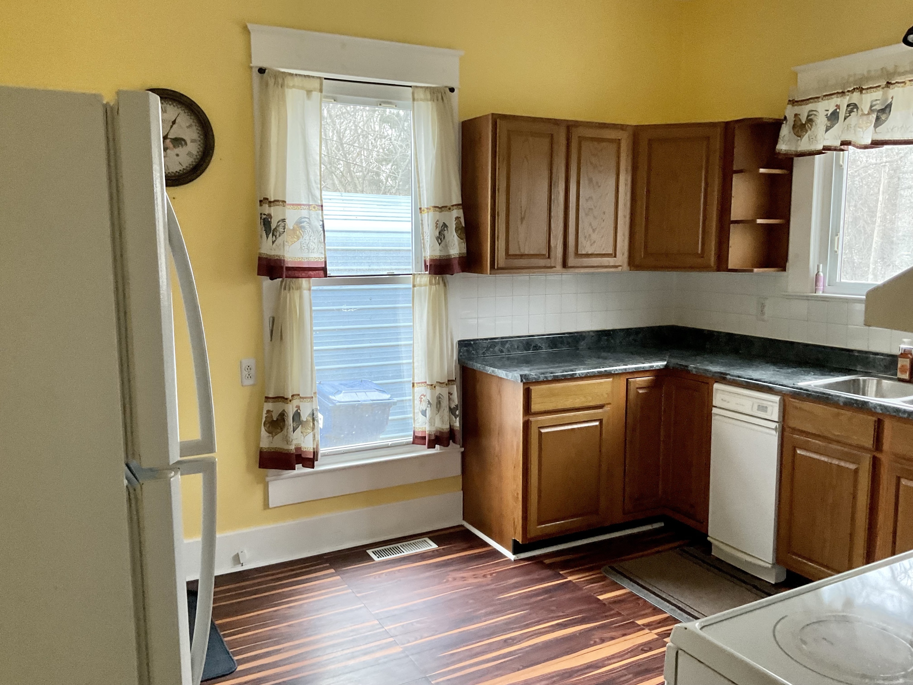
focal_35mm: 29
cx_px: 456
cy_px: 342
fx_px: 765
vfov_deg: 48.2
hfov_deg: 61.7
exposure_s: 1/60
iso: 200
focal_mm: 3
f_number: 1.8
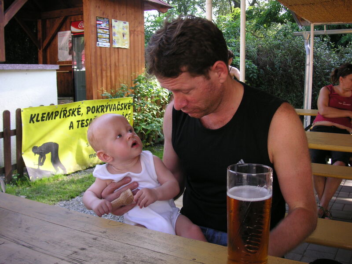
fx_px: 376
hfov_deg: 50.1
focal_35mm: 37
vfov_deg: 38.7
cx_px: 176
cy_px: 132
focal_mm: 6.1
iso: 50
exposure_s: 1/125
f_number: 2.8
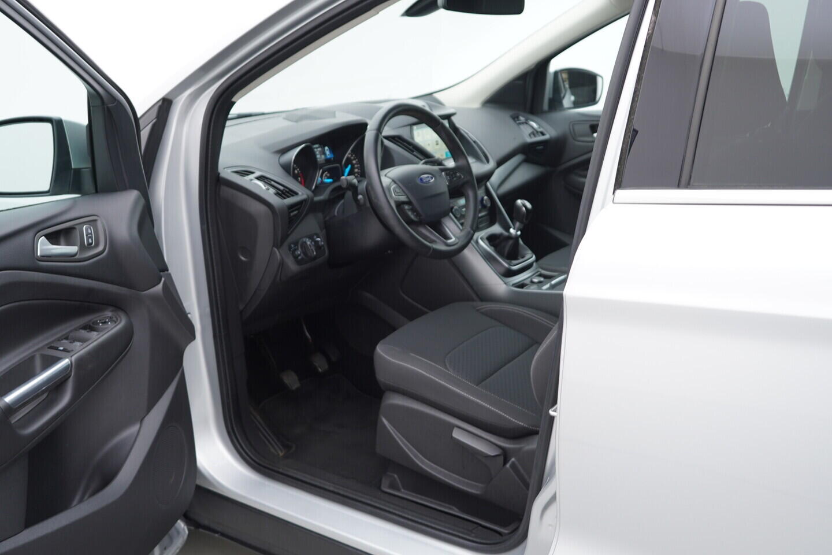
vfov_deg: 36.9
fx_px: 832
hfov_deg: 53.1
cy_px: 278
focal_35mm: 36
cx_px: 416
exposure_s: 1/50
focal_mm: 24
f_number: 3.2
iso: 125
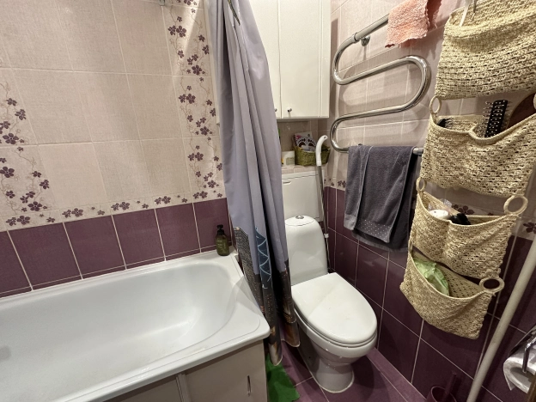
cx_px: 268
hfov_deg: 102.1
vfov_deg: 85.7
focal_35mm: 14
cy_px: 201
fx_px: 217
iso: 250
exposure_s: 1/50
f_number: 2.2
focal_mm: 2.22
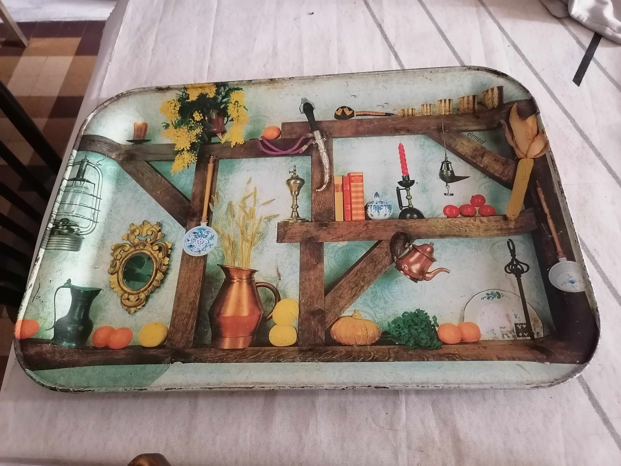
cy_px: 233
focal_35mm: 27
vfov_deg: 51.4
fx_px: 484
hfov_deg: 65.3
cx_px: 310
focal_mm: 5.3
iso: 800
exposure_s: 1/25
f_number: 1.8
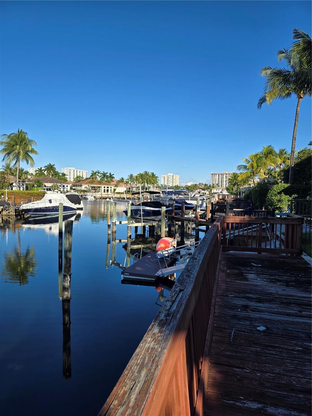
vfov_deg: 73.9
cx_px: 156
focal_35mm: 23
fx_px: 276
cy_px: 208
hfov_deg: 58.9
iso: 25
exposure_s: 1/1546
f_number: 1.8
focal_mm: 5.4
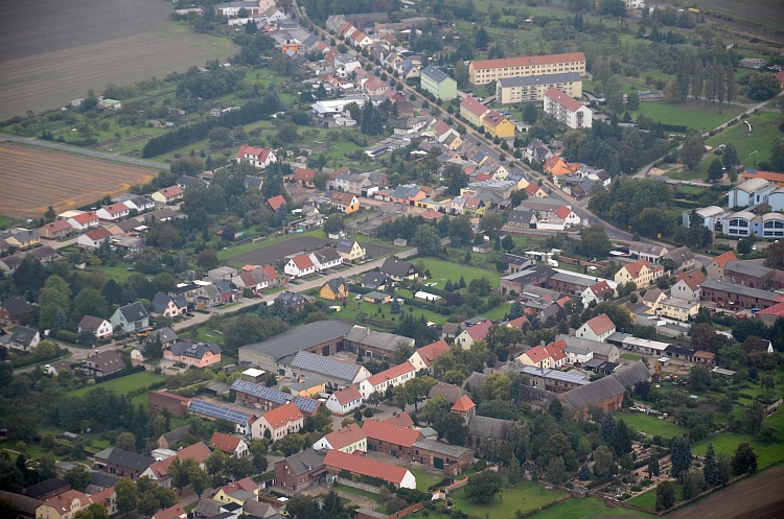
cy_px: 260
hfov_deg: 13.1
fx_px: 3423
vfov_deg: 8.7
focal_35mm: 158
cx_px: 392
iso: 200
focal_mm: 105
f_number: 7.1
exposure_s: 1/200
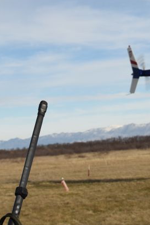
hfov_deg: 13.0
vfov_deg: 19.3
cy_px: 49
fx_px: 656
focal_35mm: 105
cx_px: 128
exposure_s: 1/320
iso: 100
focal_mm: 18
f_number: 9
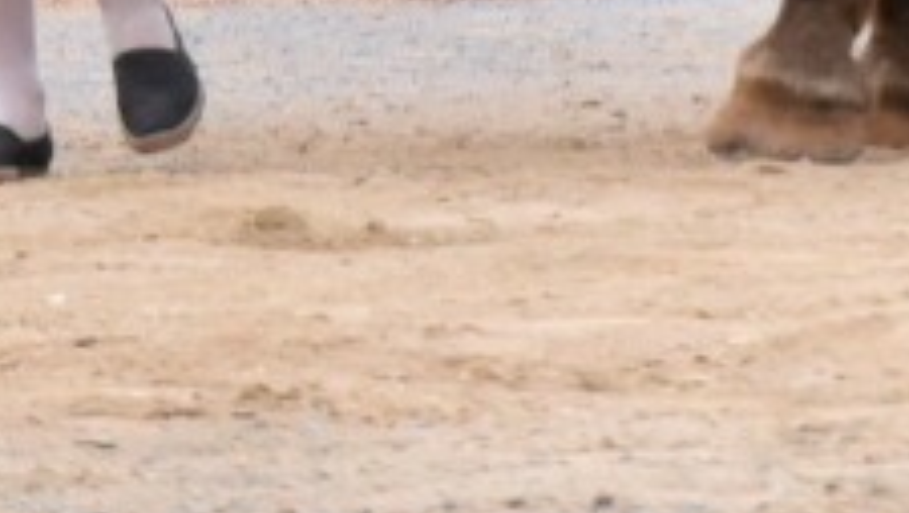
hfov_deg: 2.6
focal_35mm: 843
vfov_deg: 1.4
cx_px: 1693
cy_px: -1131
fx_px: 20336
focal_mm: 112
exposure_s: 1/500
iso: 2000
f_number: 5.6
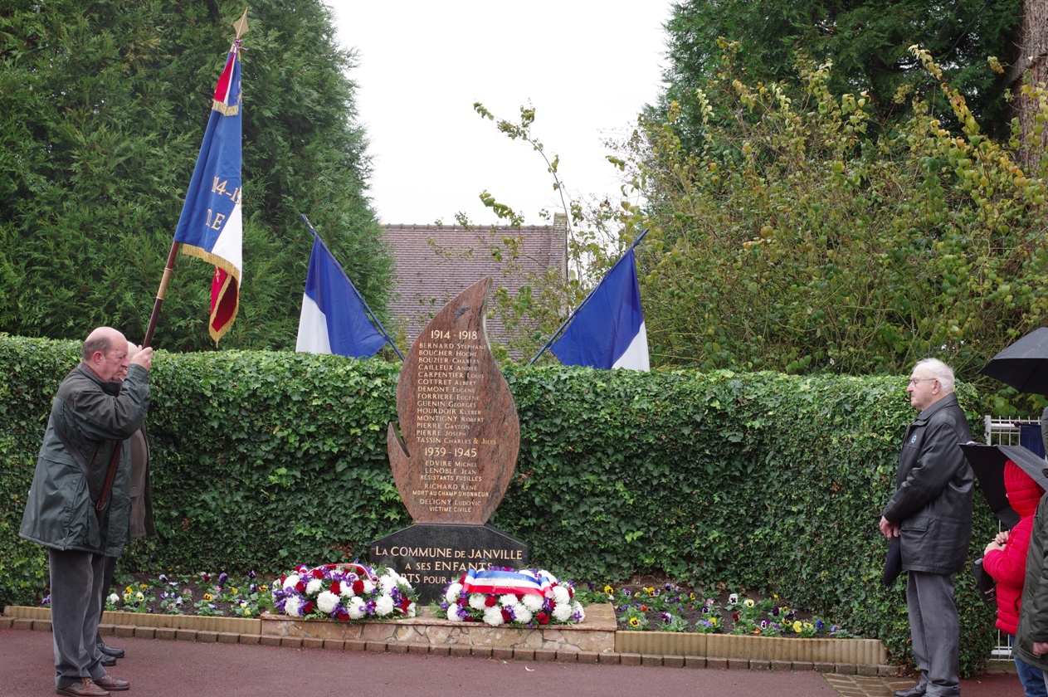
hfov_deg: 38.2
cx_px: 524
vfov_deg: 25.9
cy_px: 348
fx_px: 1513
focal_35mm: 52
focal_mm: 35
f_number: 6.3
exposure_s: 1/30
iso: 200
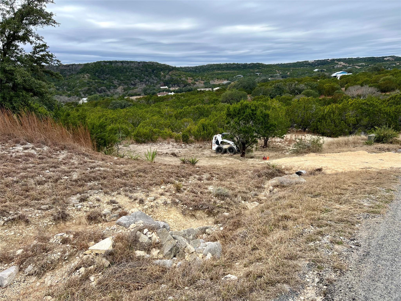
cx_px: 200
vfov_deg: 53.1
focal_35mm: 26
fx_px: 301
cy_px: 150
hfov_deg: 67.3
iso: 50
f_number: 1.5
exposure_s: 1/1669
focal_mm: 5.7
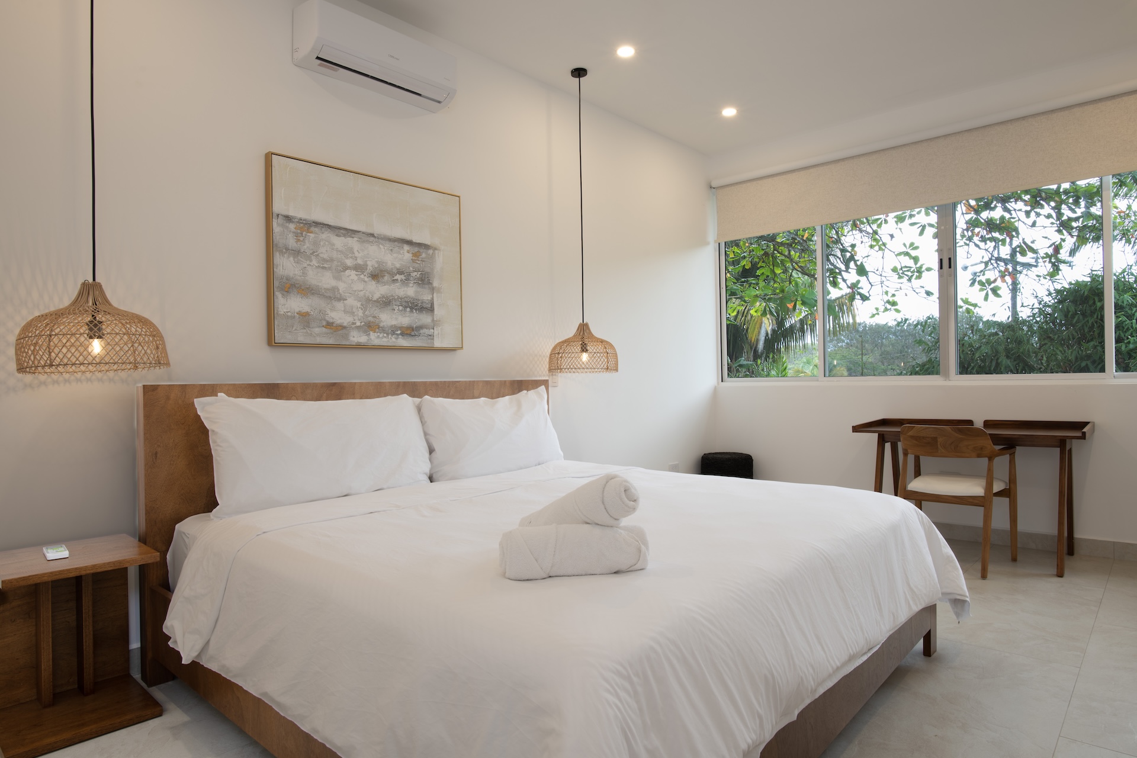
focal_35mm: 20
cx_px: 568
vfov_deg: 61.9
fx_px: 632
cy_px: 379
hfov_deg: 84.0
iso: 31
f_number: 10
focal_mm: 20
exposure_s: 2
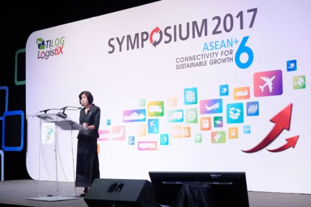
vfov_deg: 23.0
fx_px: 510
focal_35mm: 59
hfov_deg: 33.9
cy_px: 104
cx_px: 156
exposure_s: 1/100
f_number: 4
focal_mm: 39
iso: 1600
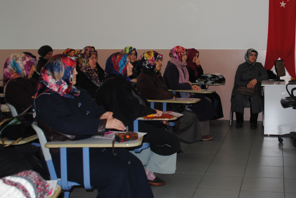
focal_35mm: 48
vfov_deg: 28.0
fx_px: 395
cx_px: 204
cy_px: 83
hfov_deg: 40.5
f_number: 3.5
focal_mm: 18
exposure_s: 1/60
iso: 200
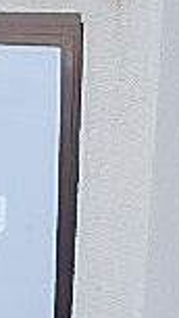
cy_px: 210
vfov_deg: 22.1
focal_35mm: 96
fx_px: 810
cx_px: -125
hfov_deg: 11.8
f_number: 3.5
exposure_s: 1/250
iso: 125
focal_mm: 3.7
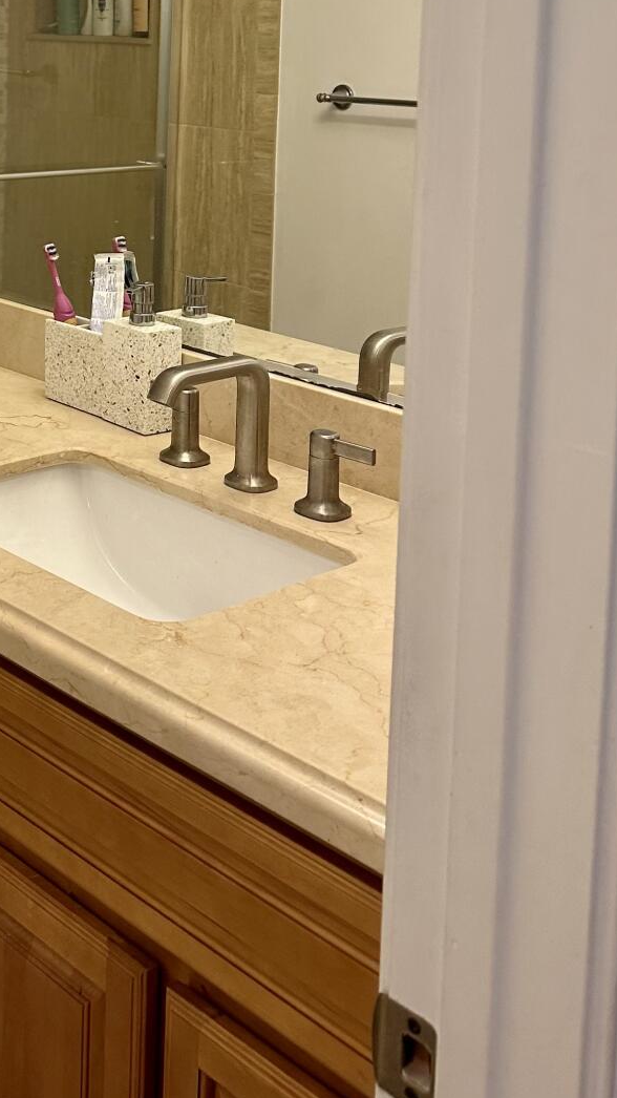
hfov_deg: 22.4
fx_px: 1455
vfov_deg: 38.9
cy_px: 145
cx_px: -92
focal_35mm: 50
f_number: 1.78
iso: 125
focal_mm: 6.86
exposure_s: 1/60
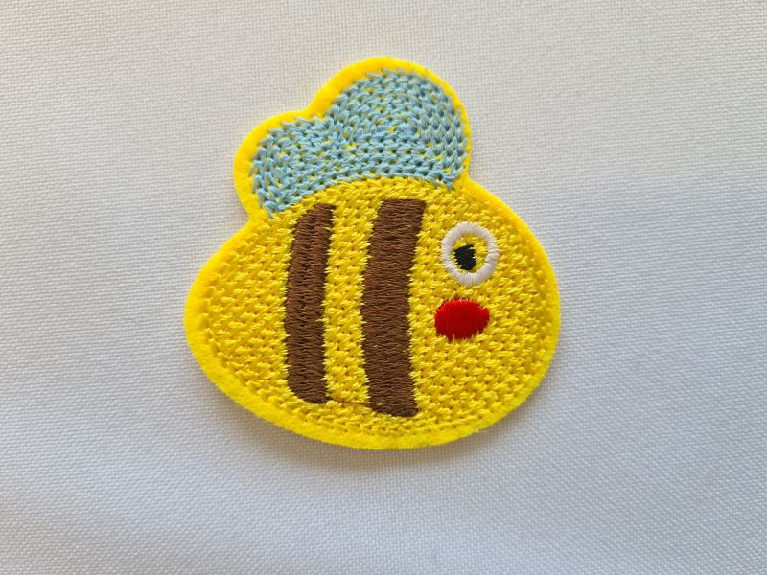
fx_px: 576
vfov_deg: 53.1
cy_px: 288
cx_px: 384
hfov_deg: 67.3
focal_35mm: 26
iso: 50
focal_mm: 5.4
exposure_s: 1/109
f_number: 1.8
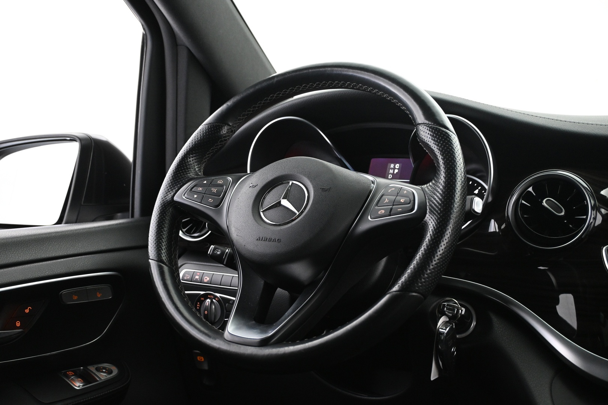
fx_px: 659
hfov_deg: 49.6
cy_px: 202
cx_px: 304
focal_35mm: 39
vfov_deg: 34.2
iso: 1600
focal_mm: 26
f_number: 4.5
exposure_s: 1/20
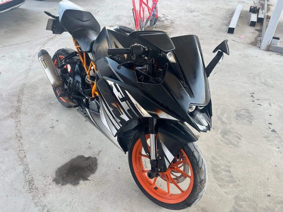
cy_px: 106
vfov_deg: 53.1
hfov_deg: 67.3
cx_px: 142
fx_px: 213
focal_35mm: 26
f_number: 1.6
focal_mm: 5.1
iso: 40
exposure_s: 1/229
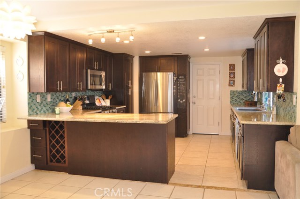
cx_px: 150
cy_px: 100
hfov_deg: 59.6
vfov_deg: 41.6
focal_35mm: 32
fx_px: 262
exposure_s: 1/10
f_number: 3.8
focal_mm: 21
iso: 200
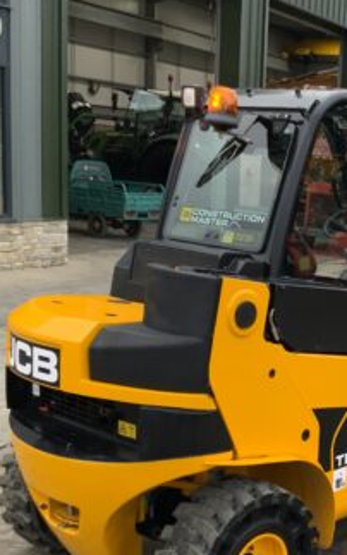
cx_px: 354
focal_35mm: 61
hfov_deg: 20.6
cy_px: 376
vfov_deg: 33.1
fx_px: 923
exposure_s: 1/122
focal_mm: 3
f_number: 1.8
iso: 50
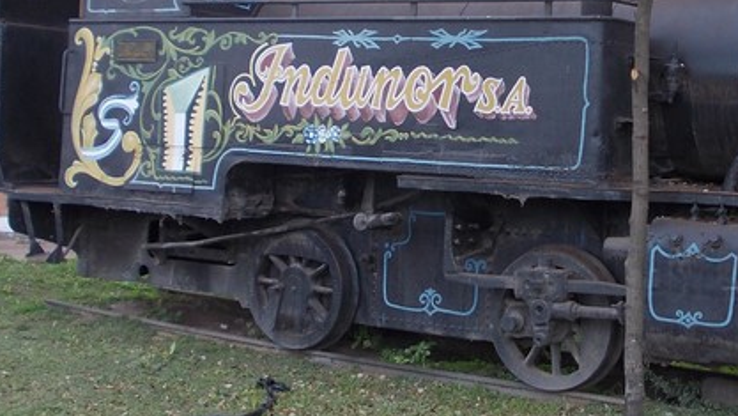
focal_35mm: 76
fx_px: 1488
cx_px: 527
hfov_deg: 27.6
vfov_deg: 15.9
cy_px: 135
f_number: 3.1
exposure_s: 1/50
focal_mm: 5.3
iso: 80
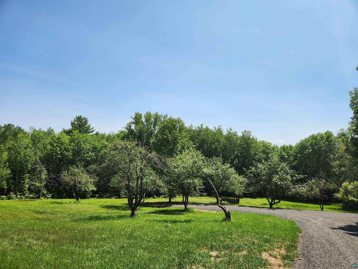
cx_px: 179
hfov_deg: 73.9
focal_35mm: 23
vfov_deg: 58.9
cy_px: 134
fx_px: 238
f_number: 1.8
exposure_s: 1/2327
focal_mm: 5.4
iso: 20
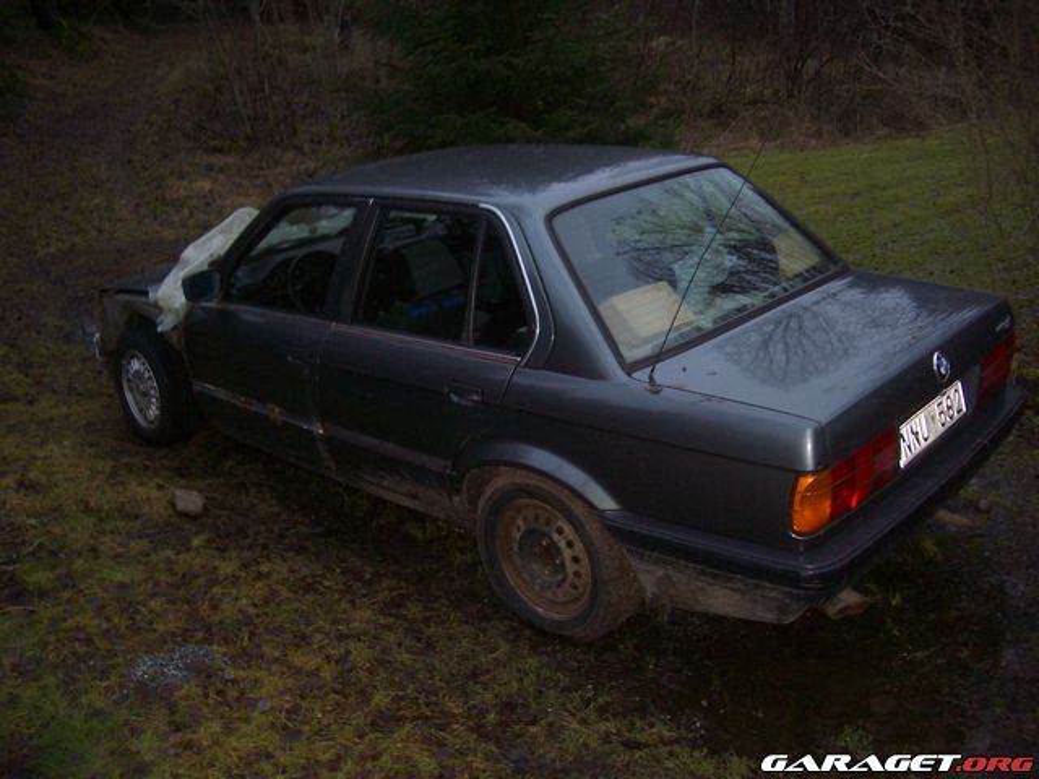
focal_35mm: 35
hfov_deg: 52.6
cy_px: 390
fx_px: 1051
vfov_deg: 40.7
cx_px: 520
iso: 100
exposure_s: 1/60
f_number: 2.6
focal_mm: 5.8
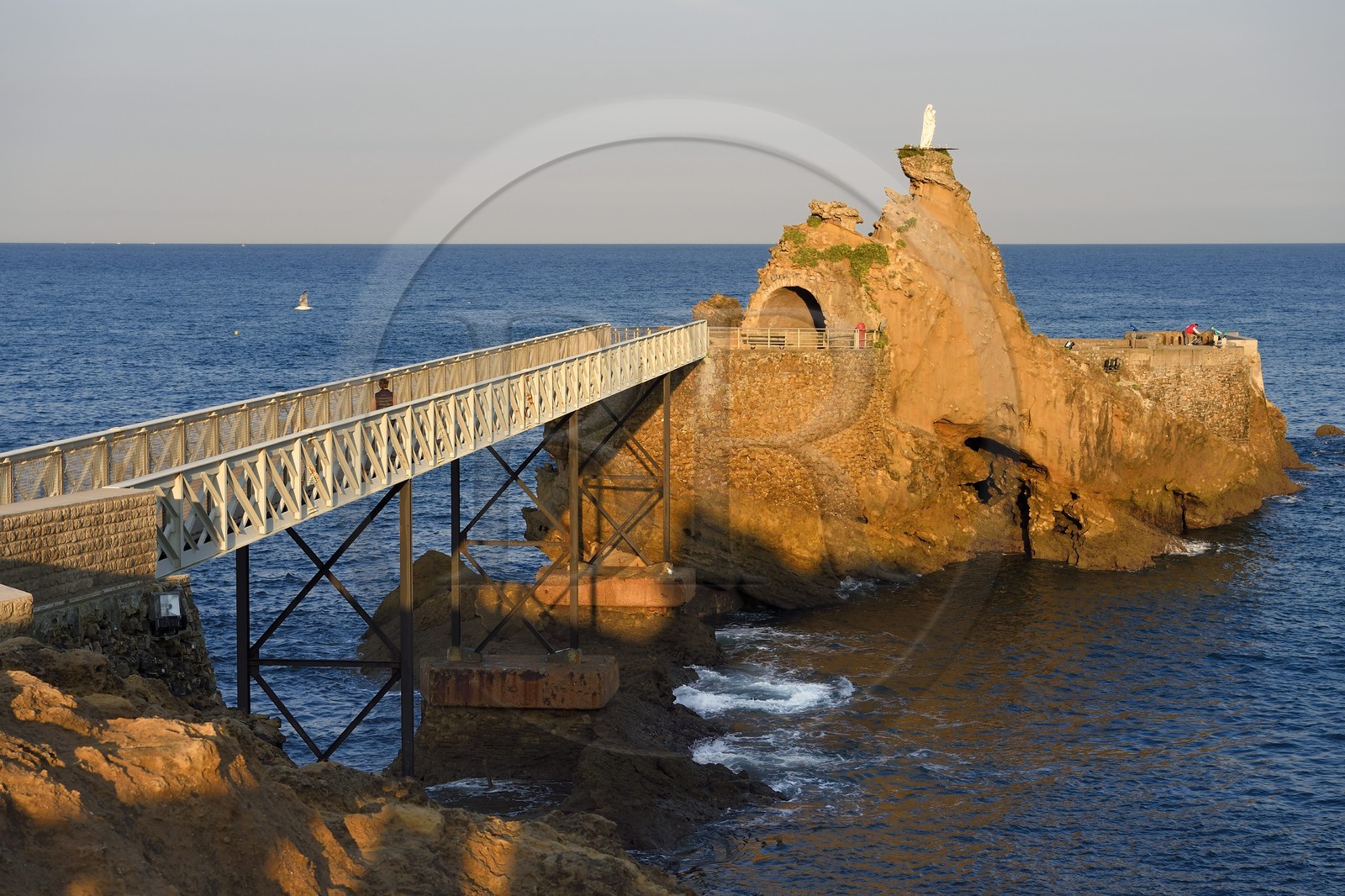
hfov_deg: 28.8
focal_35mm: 70
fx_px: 2615
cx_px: 672
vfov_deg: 19.4
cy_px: 448
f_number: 9
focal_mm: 70
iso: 200
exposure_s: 1/200
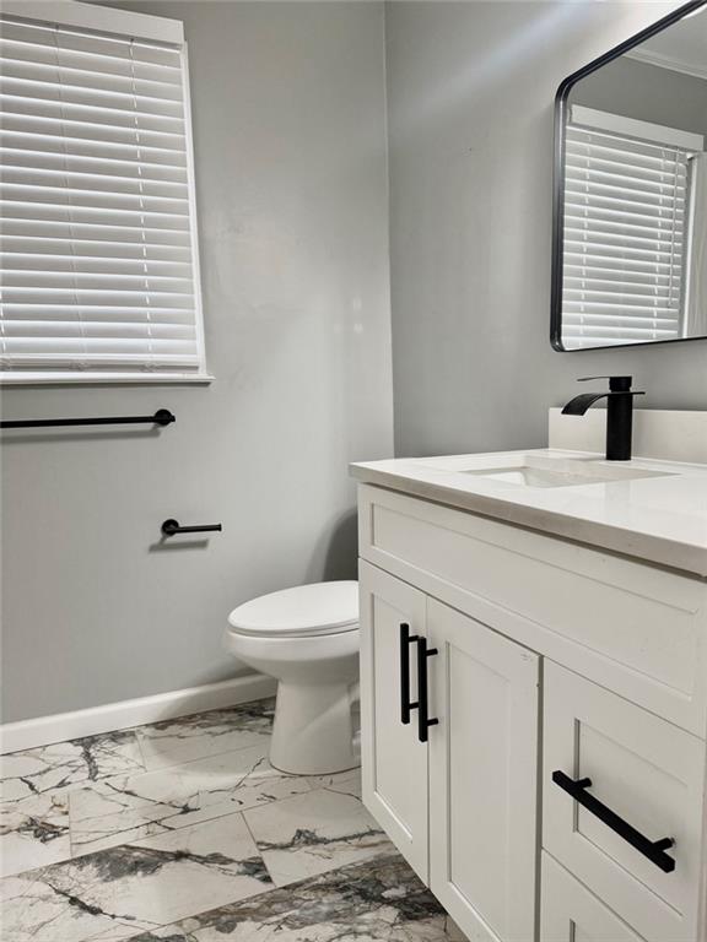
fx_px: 654
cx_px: 354
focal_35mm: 24
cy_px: 471
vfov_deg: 71.6
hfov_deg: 56.8
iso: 200
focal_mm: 6.76
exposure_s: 1/120
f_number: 1.78
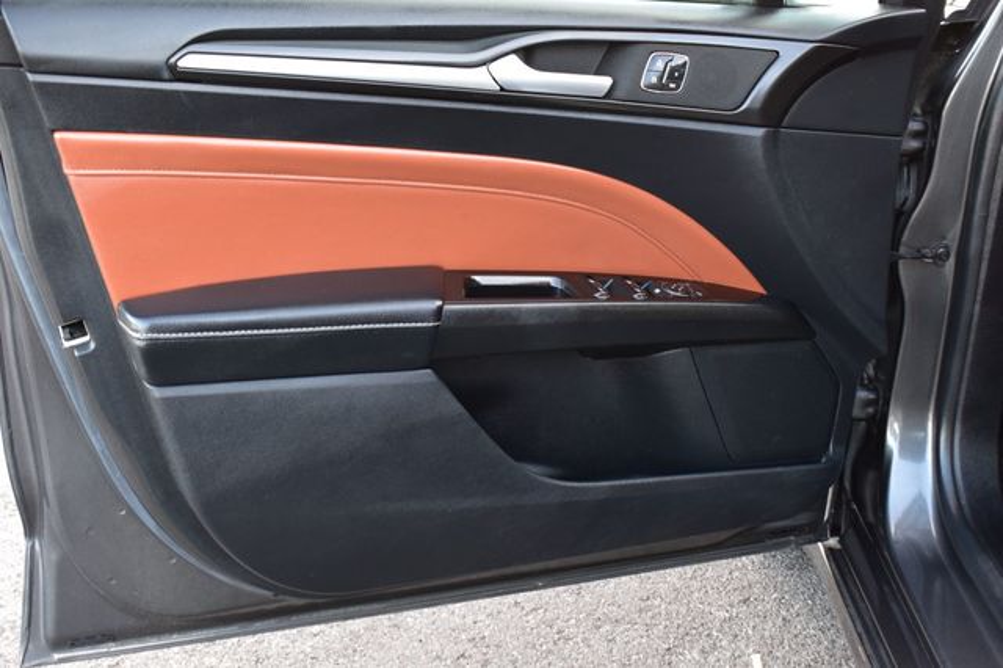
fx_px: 1170
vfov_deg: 31.9
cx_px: 502
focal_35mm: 42
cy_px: 334
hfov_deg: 46.4
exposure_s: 1/15
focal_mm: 28
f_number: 6.3
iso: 500
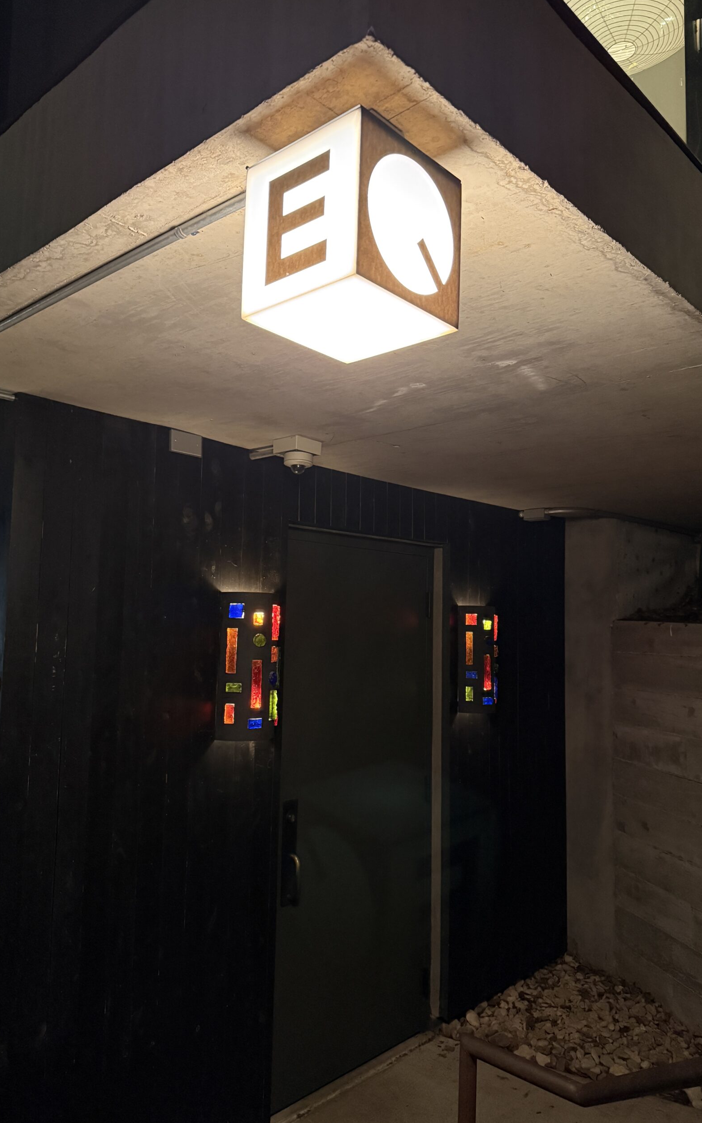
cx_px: 368
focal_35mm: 26
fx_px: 796
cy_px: 563
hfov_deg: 47.6
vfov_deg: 70.4
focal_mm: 6.76
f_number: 1.78
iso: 800
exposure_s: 1/40
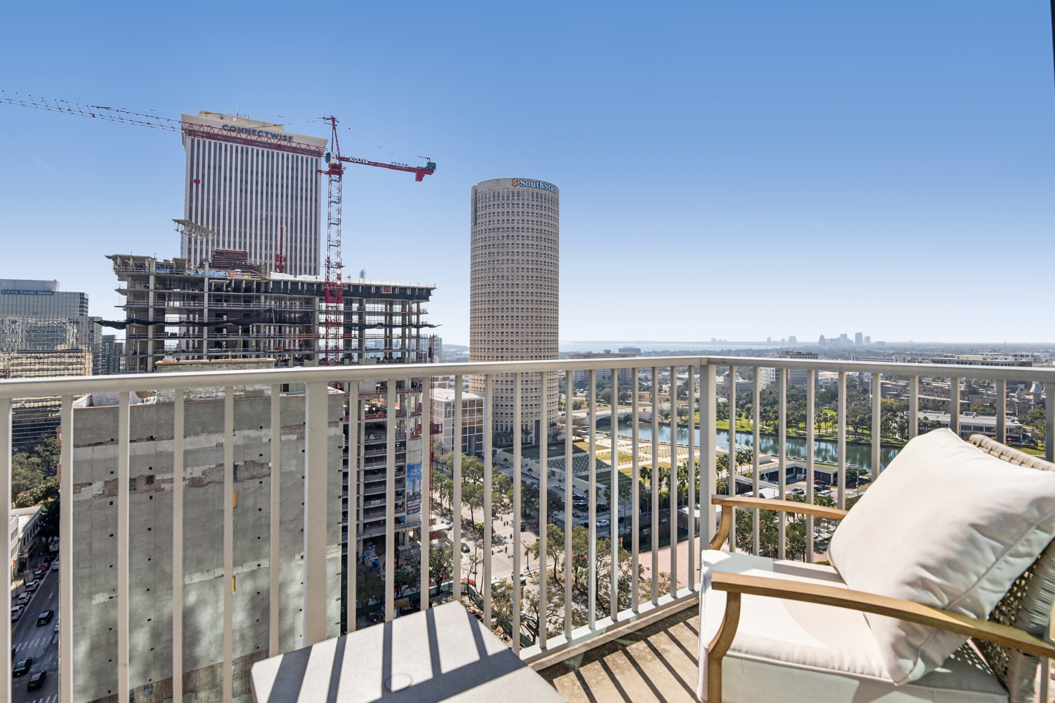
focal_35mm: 18
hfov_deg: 90.0
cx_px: 528
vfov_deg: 67.4
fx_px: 527
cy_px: 352
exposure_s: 1/2500
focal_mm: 18
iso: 400
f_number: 8
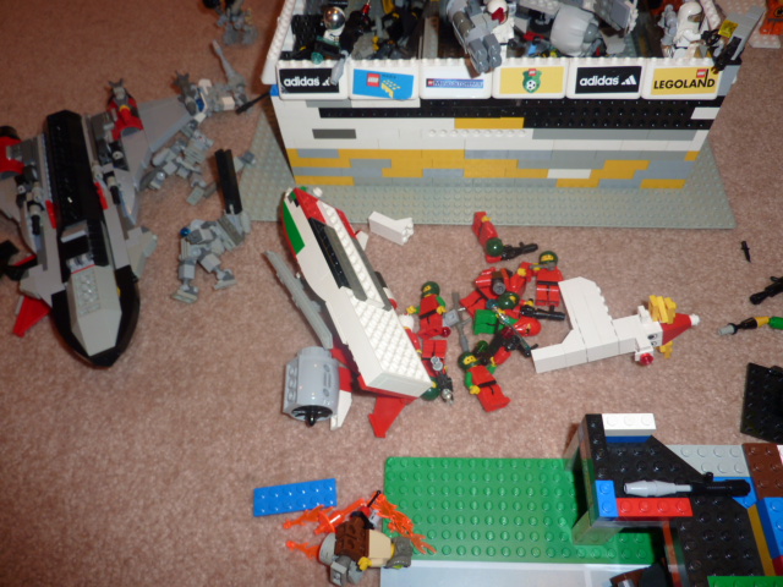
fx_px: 565
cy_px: 294
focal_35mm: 25
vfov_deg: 54.9
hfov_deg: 69.4
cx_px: 392
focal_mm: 4.1
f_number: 3.3
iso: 80
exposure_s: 1/30
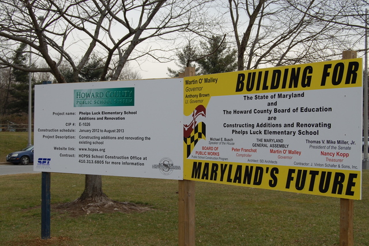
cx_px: 184
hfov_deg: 37.9
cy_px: 123
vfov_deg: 25.7
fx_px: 538
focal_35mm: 52
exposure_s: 1/320
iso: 200
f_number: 9
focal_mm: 35
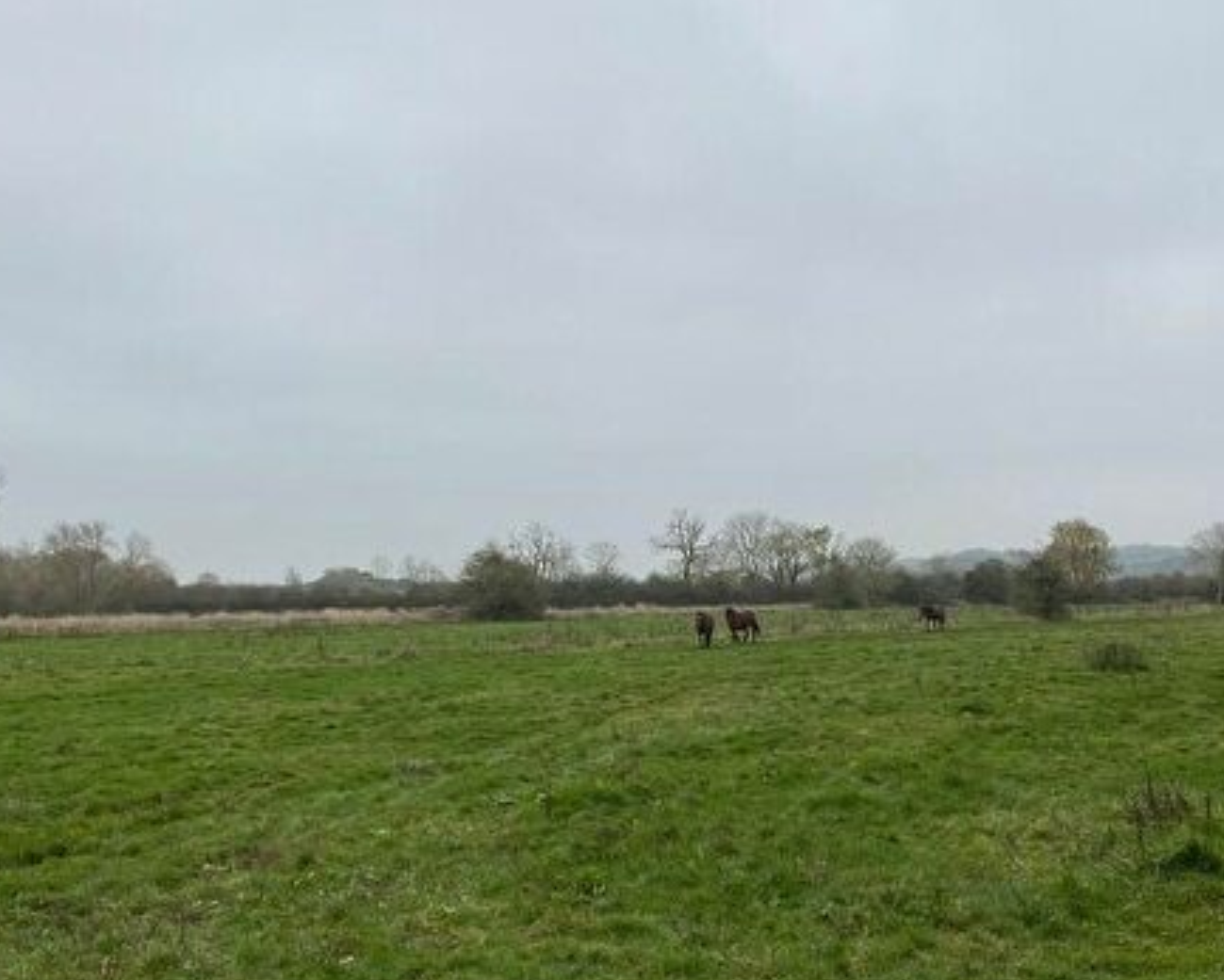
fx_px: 1486
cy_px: 538
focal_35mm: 41
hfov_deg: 44.7
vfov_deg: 36.5
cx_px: 681
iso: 32
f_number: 1.8
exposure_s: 1/600
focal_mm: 4.25
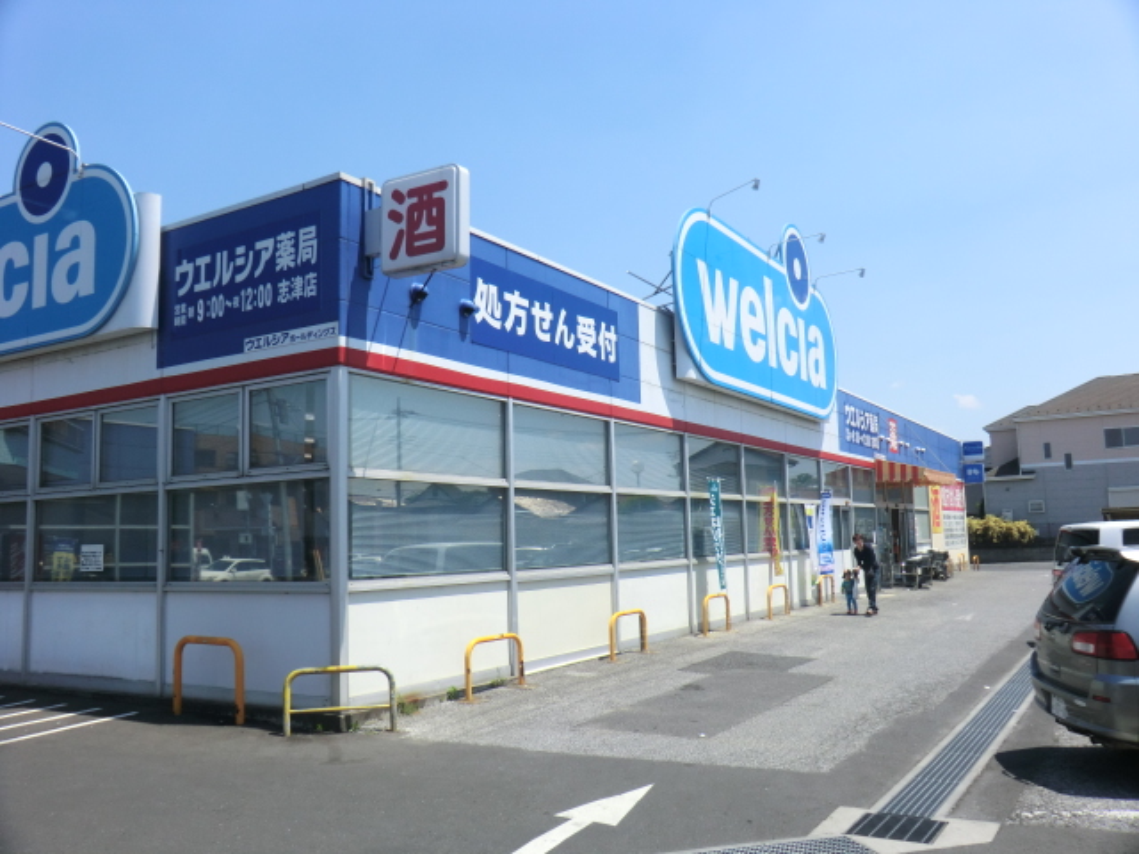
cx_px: 570
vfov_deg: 48.2
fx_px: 954
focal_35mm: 29
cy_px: 427
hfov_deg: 61.7
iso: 80
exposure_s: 1/200
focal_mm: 5.2
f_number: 7.9
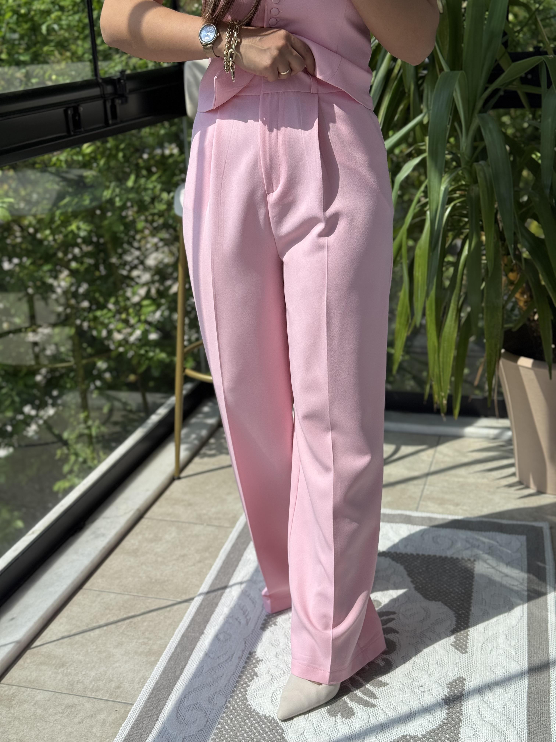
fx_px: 1028
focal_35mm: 48
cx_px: 278
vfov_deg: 39.7
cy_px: 371
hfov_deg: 30.3
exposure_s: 1/926
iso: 64
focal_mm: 6.76
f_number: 1.78
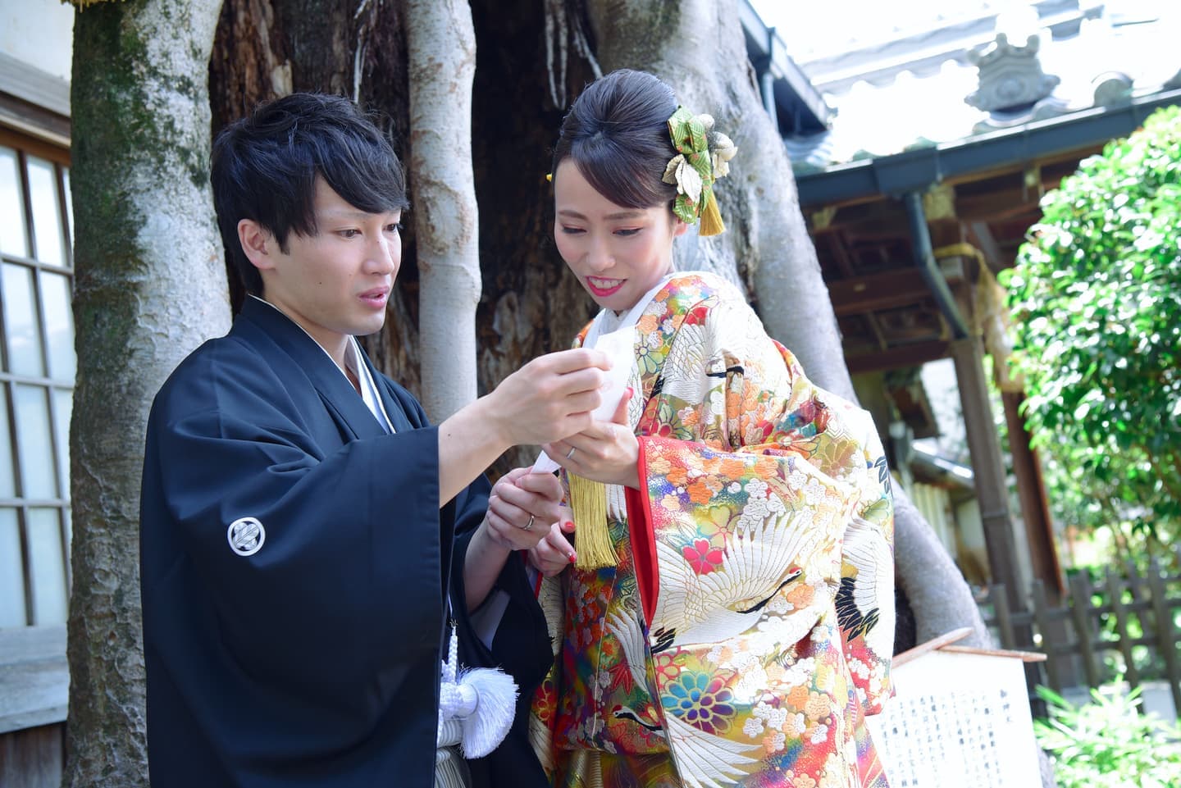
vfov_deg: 27.0
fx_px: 1641
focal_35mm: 50
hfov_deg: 39.6
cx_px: 590
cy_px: 394
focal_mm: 50
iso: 400
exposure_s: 1/100
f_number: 5.6
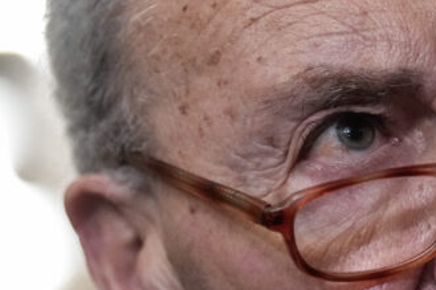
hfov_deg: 4.2
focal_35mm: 493
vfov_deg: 2.8
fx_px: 5968
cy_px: 126
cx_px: 402
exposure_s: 1/320
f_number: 2.8
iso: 5000
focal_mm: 135
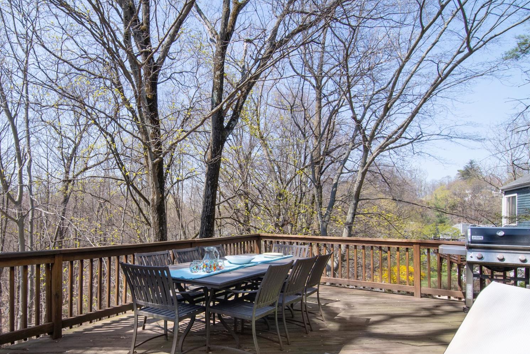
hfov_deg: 75.5
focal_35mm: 23
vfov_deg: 55.0
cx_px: 199
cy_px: 225
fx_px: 334
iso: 400
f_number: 13
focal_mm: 11
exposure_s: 1/200
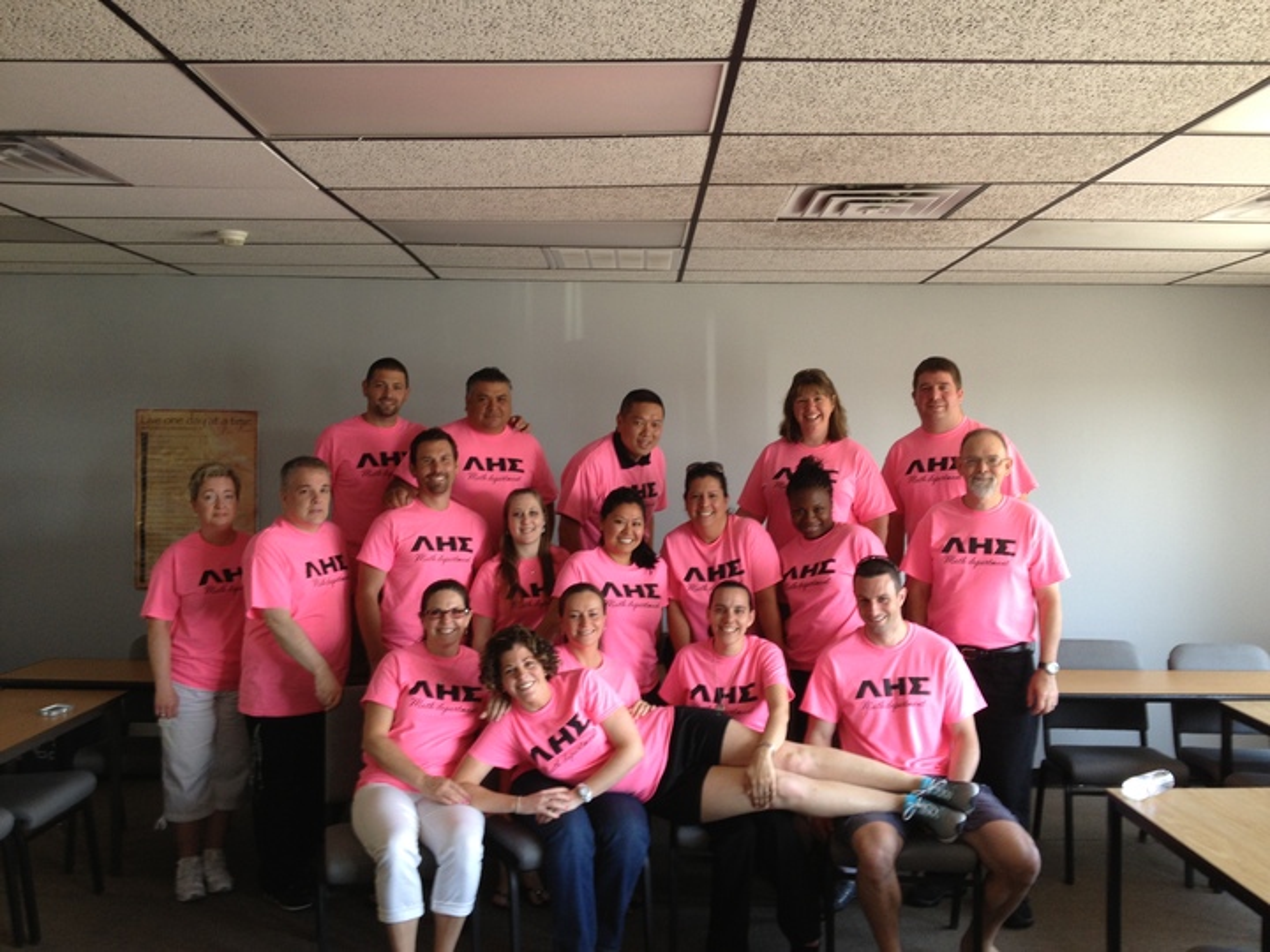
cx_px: 635
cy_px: 476
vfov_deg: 40.7
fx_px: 1284
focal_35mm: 35
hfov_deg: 52.6
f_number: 2.4
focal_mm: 4.28
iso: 64
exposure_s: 1/20
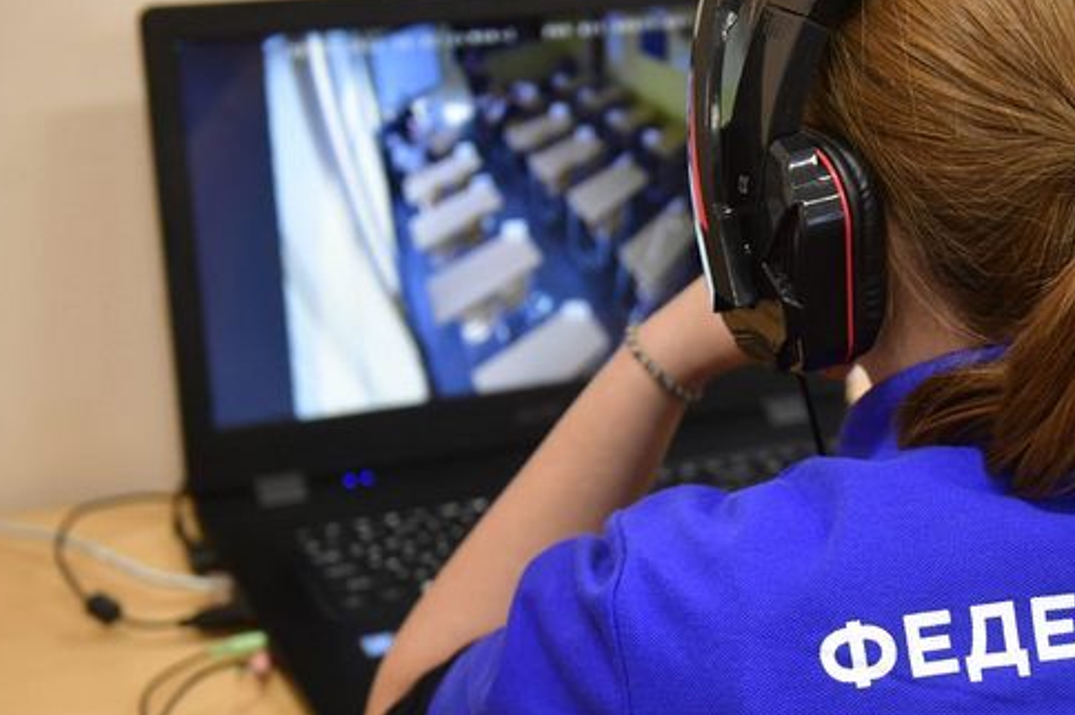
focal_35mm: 86
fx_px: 2566
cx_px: 862
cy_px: 421
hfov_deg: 23.3
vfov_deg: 15.9
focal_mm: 52
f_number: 3.2
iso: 2500
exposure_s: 1/250
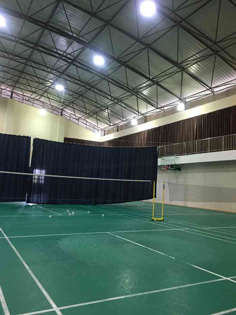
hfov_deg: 48.2
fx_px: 264
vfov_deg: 61.7
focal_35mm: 29
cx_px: 118
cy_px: 158
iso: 100
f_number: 2.2
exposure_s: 1/17
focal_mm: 4.15
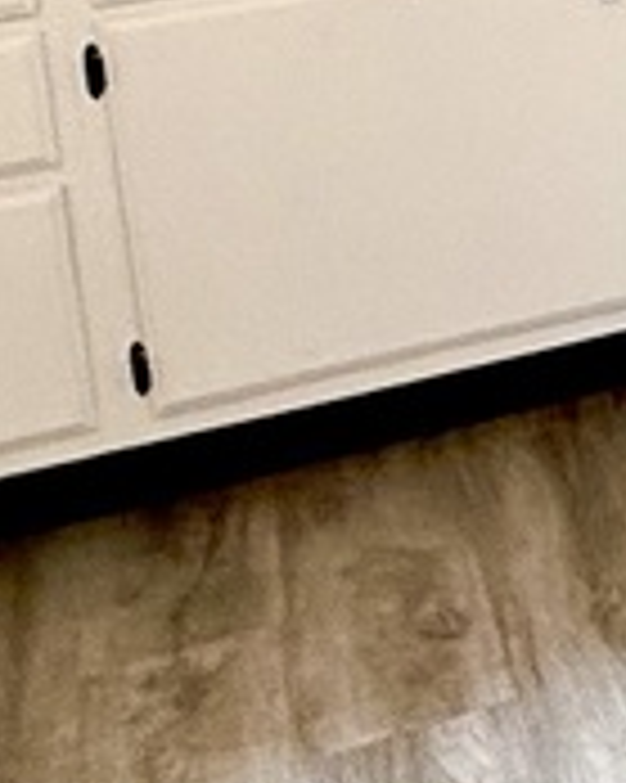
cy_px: -392
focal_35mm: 113
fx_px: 2619
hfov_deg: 8.7
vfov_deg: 15.7
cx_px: 2297
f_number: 2.2
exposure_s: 1/120
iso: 125
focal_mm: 2.22
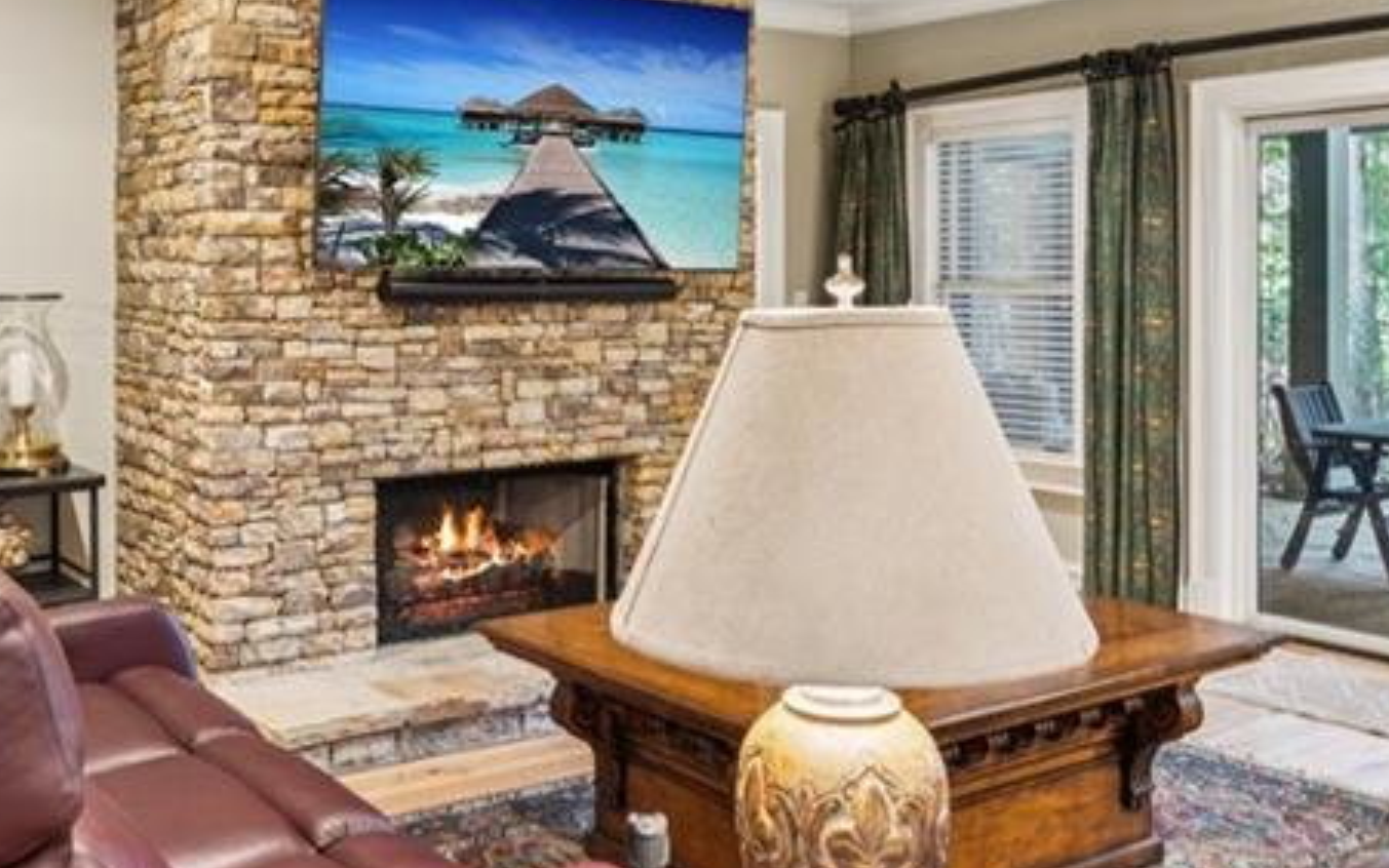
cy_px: 334
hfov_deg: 52.3
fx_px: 1401
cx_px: 542
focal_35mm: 37
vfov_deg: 34.3
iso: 400
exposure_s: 1/10
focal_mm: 16
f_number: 5.6
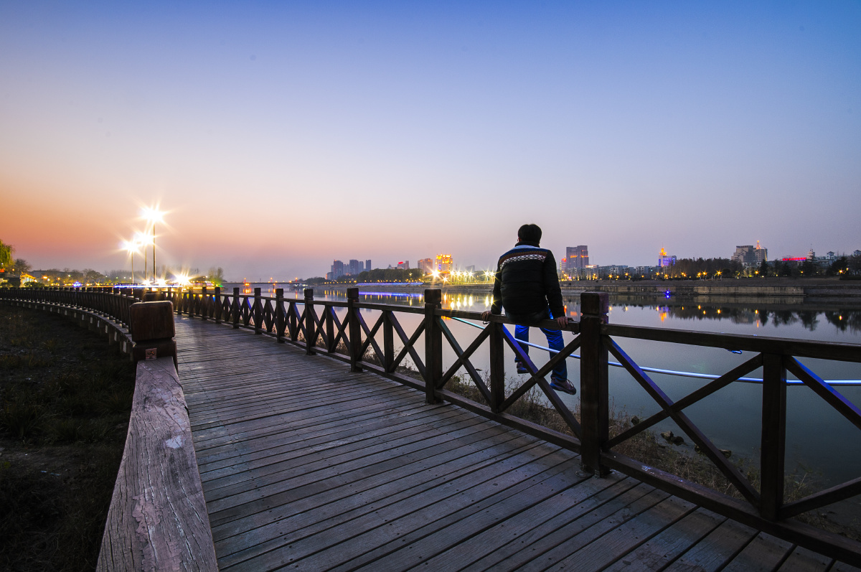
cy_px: 286
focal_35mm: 15
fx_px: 358
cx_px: 430
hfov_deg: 100.5
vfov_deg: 77.2
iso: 100
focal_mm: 10
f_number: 16
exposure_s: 15
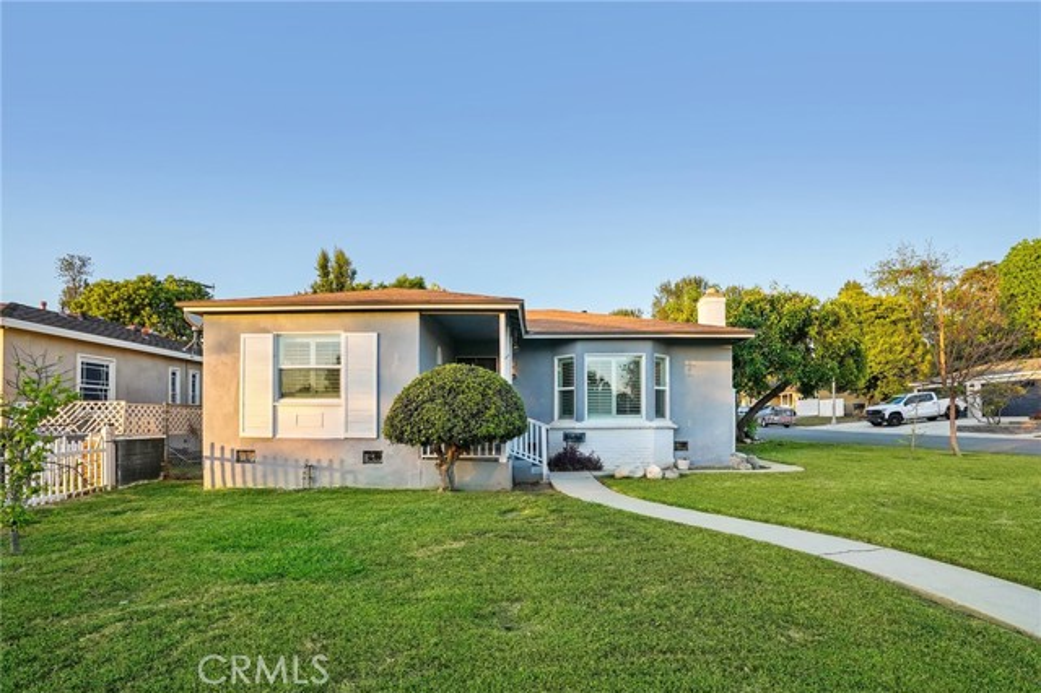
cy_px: 346
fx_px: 462
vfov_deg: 73.7
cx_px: 520
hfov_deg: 96.8
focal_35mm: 16
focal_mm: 16
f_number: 8
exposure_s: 1/100
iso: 400
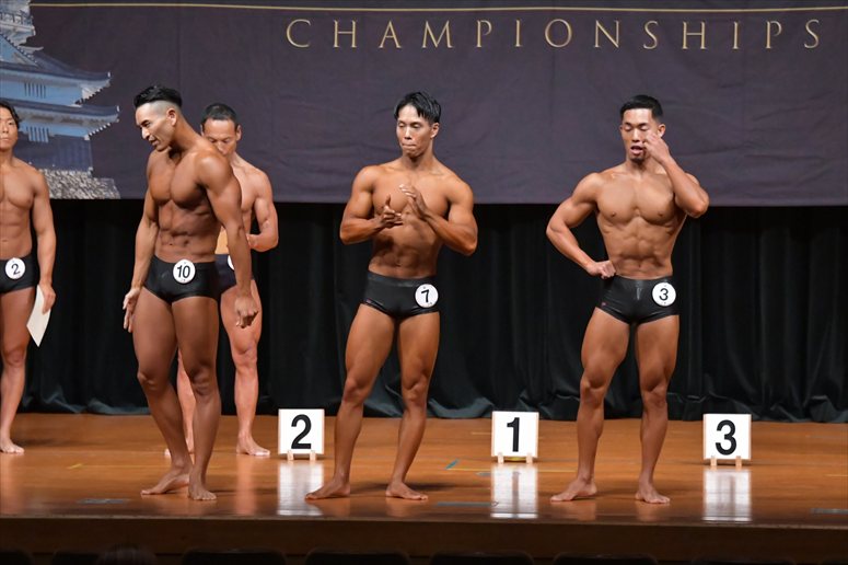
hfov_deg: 9.5
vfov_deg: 6.3
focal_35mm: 217
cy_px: 282
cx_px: 424
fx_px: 5109
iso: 6400
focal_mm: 145
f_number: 5.6
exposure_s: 1/400
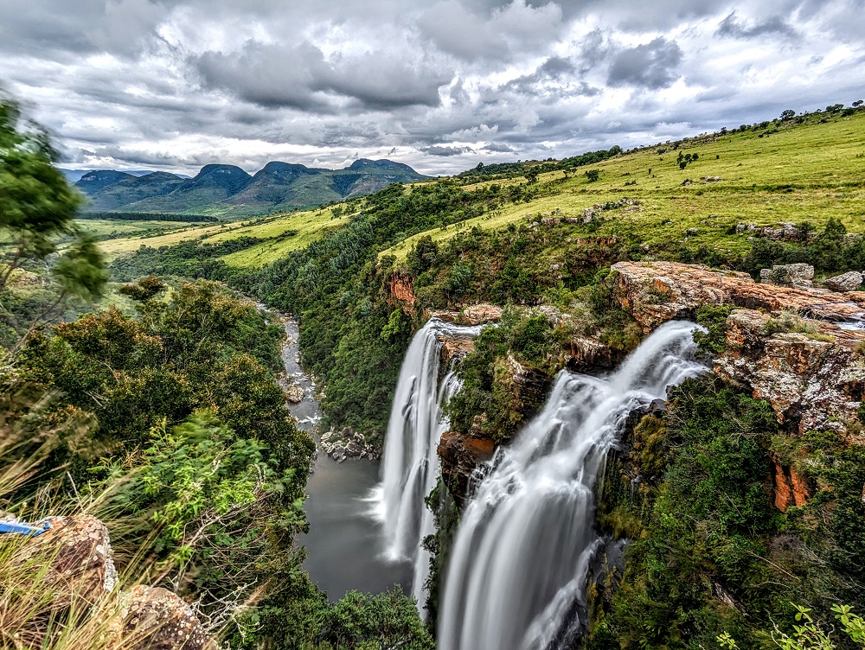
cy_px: 325
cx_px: 432
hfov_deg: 94.4
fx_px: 400
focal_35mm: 16
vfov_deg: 78.2
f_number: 2.2
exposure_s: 1/1689
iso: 51
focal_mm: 2.35
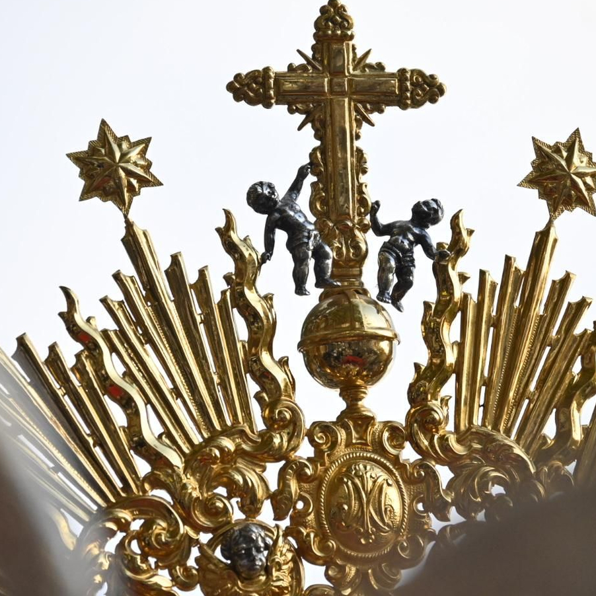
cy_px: 280
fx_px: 7709
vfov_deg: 4.4
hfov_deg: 4.4
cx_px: 338
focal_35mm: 396
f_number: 5.6
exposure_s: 1/320
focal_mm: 175
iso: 1600
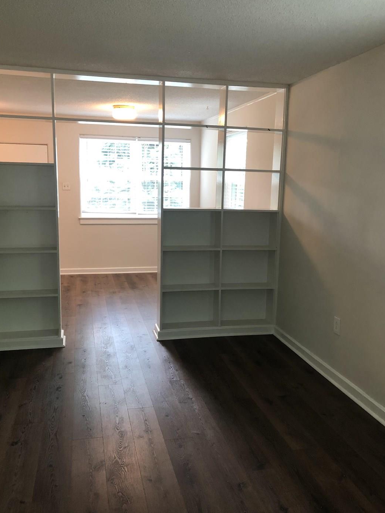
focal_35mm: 31
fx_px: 459
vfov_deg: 58.3
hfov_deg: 45.5
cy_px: 264
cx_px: 186
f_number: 1.8
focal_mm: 4
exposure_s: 1/15
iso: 50
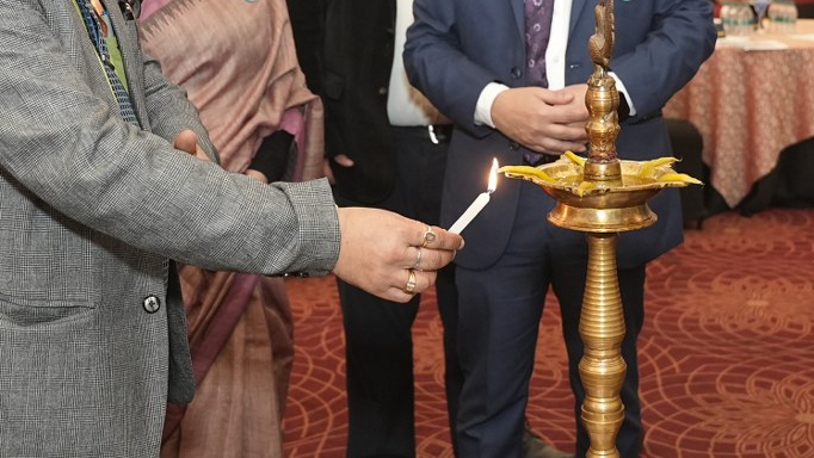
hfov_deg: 35.2
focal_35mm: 59
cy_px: 34
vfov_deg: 20.0
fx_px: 1274
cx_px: 514
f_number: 3.2
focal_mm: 24
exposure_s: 1/160
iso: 2000
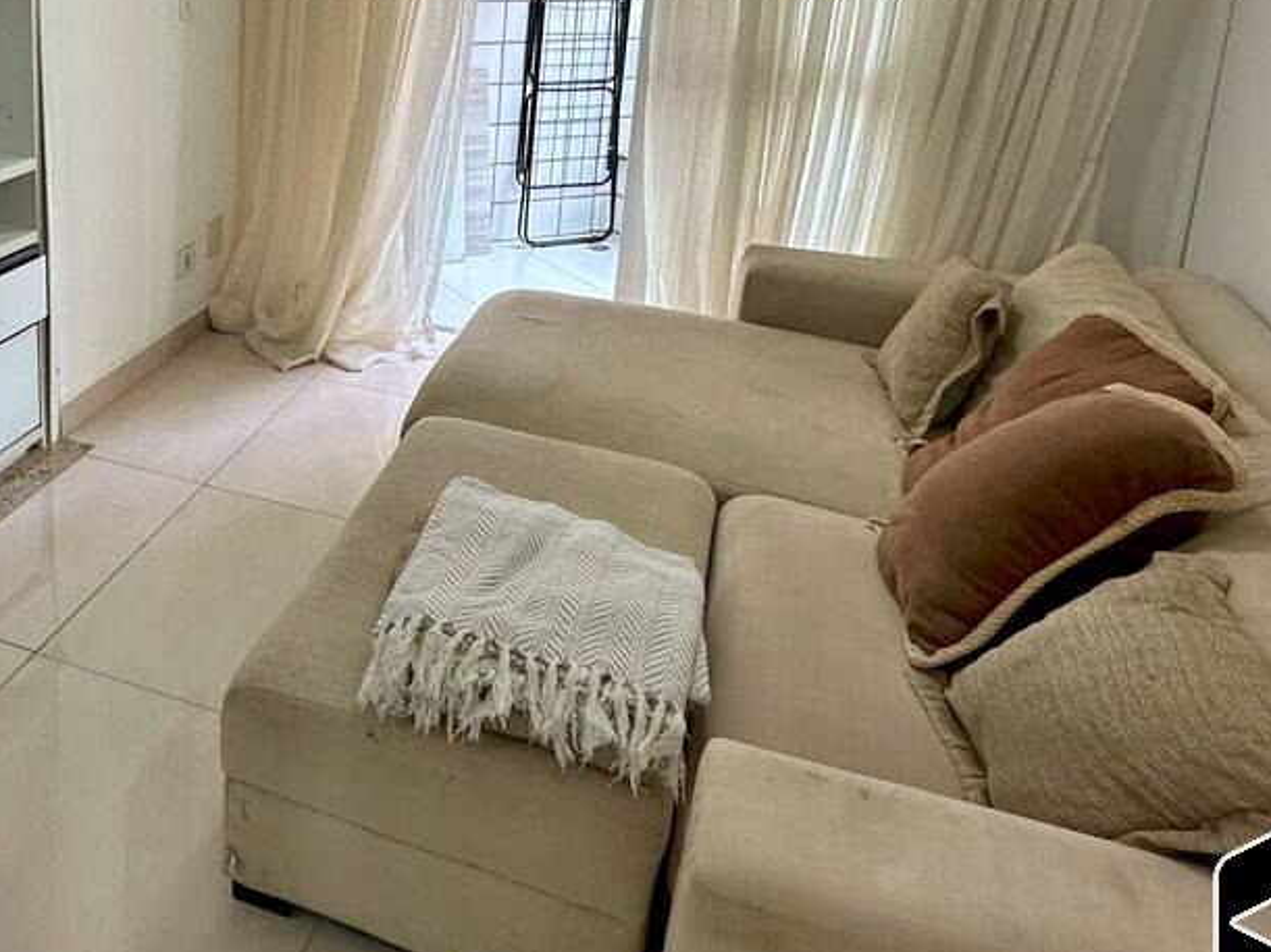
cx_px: 279
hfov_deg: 52.3
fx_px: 1211
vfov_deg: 40.9
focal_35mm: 33
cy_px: 177
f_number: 2.2
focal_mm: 2.22
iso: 200
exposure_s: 1/120
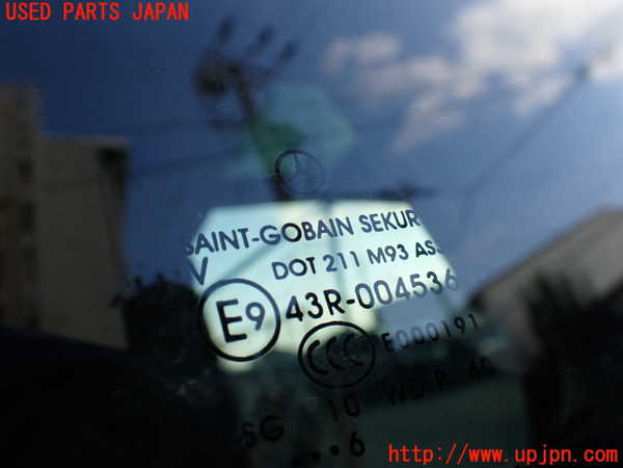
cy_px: 234
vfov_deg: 46.8
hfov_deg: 60.0
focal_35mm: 30
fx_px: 540
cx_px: 312
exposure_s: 1/160
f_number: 3.2
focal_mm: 5.4
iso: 100
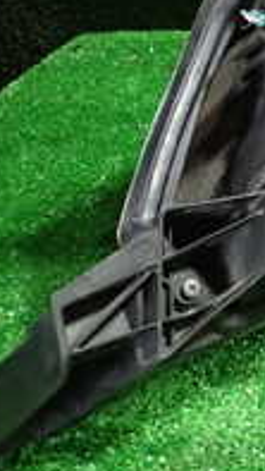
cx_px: 563
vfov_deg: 23.9
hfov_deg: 12.5
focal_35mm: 83
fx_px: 1036
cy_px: -48
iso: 400
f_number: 2
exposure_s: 1/30
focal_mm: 4.5
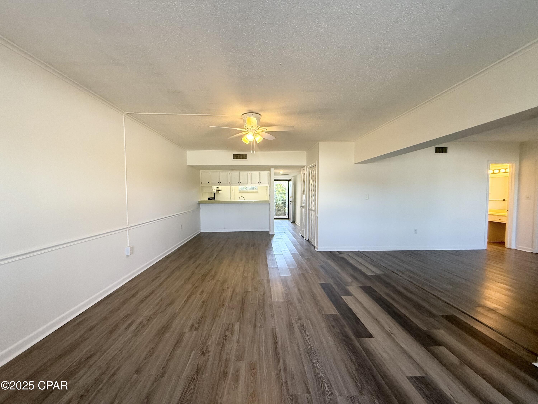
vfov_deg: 85.7
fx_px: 218
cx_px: 269
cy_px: 202
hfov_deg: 102.1
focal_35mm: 14
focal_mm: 2.22
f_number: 2.2
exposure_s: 1/120
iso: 250
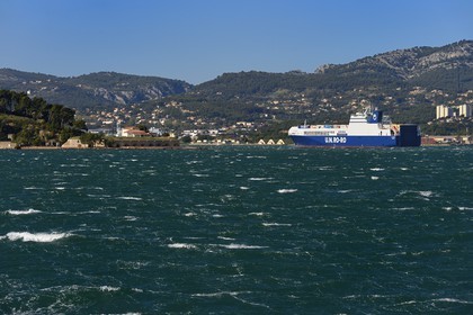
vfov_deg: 9.5
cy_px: 158
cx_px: 236
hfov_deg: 14.2
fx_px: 1905
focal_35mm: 145
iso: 200
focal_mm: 145
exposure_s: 1/800
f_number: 7.1
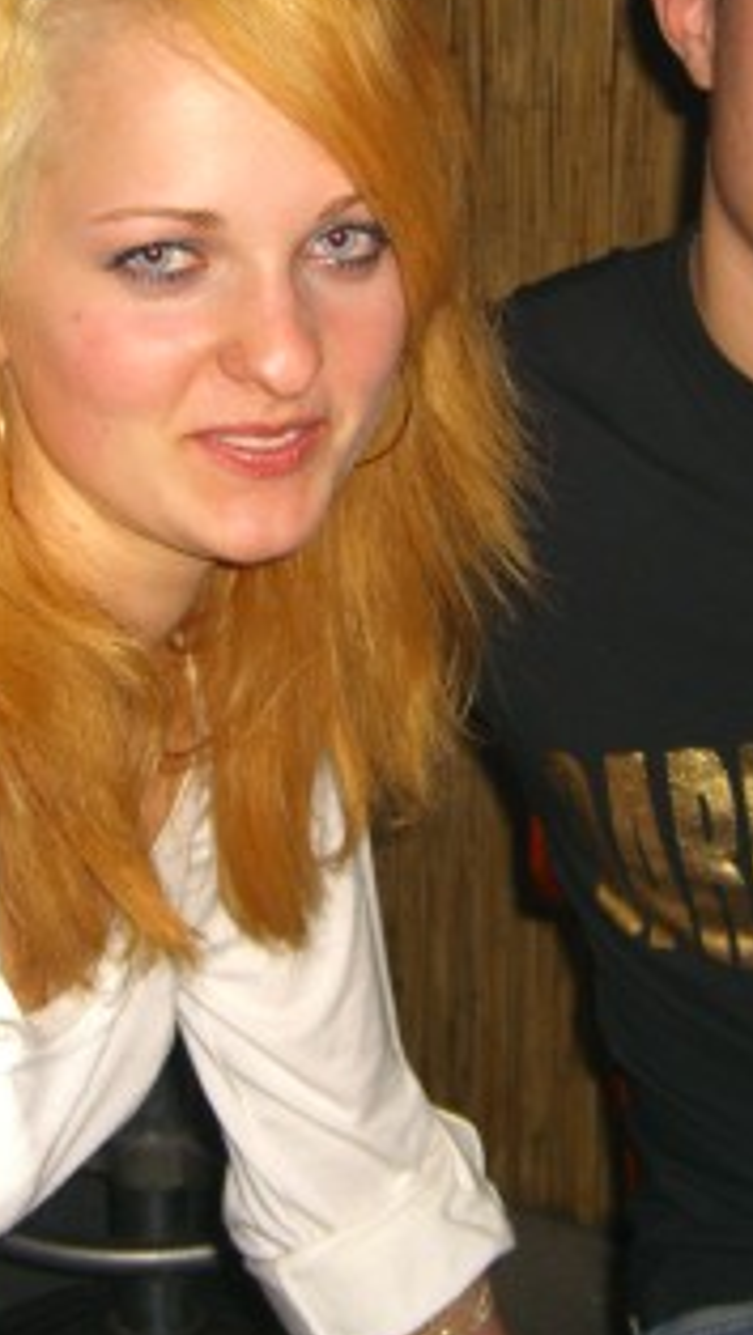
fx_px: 2800
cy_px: 412
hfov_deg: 15.3
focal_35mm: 79
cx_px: 404
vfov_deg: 26.6
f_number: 2.8
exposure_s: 1/60
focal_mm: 7.9
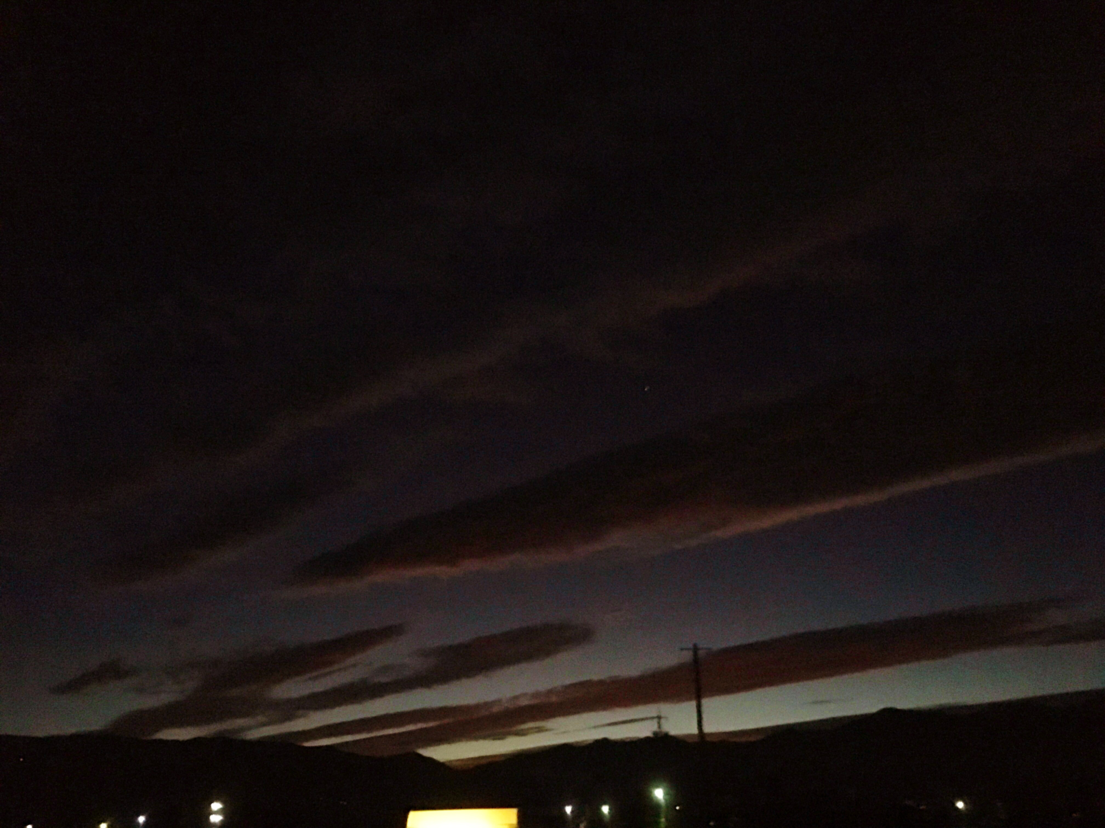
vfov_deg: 48.2
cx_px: 552
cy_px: 414
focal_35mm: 29
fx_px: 926
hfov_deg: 61.7
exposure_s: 1/15
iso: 2000
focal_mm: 4.15
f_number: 2.2
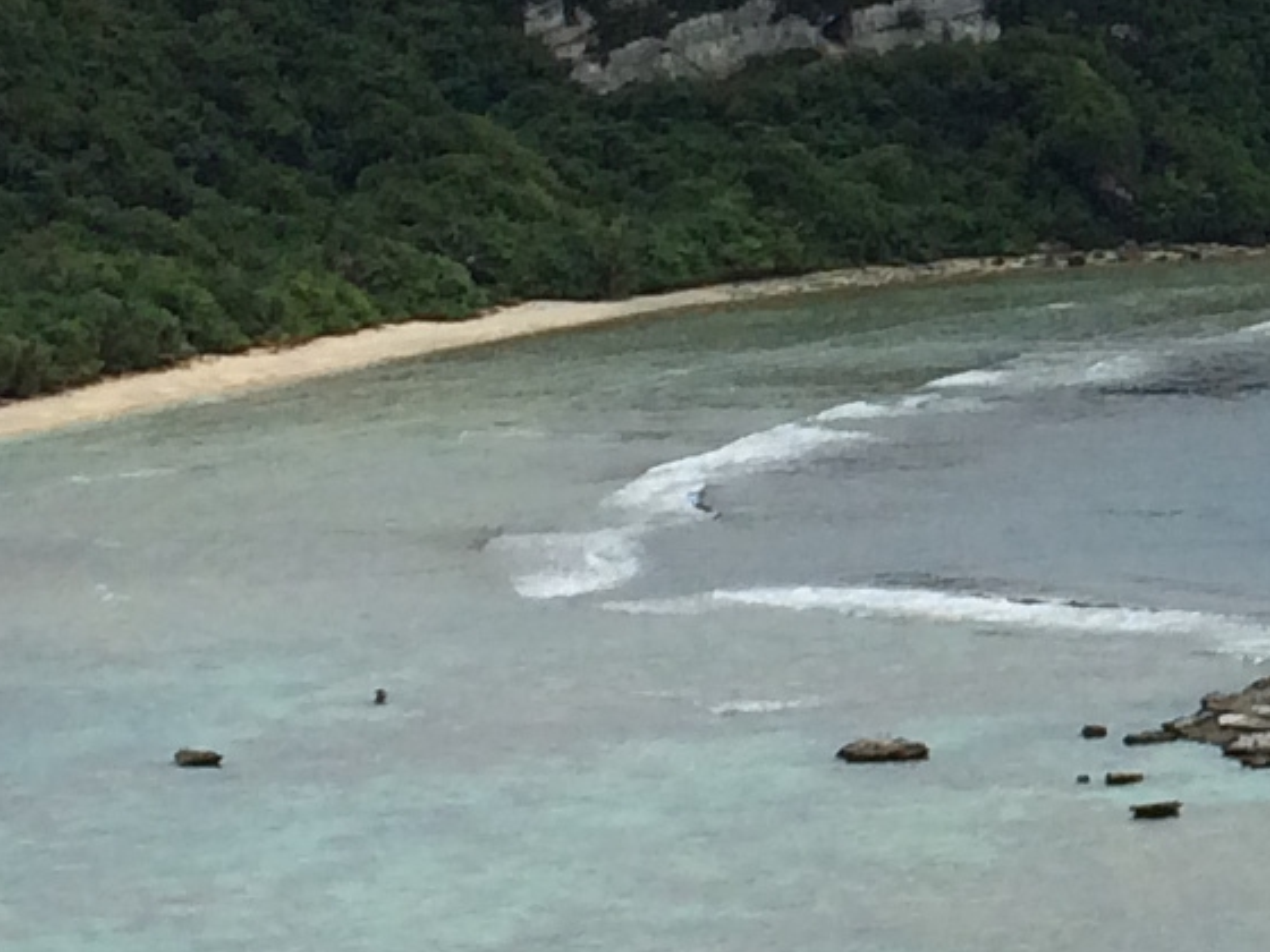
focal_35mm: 175
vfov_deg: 8.4
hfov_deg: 10.5
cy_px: -5
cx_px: 2399
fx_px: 6420
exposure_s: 1/4115
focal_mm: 4.12
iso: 40
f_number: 2.2
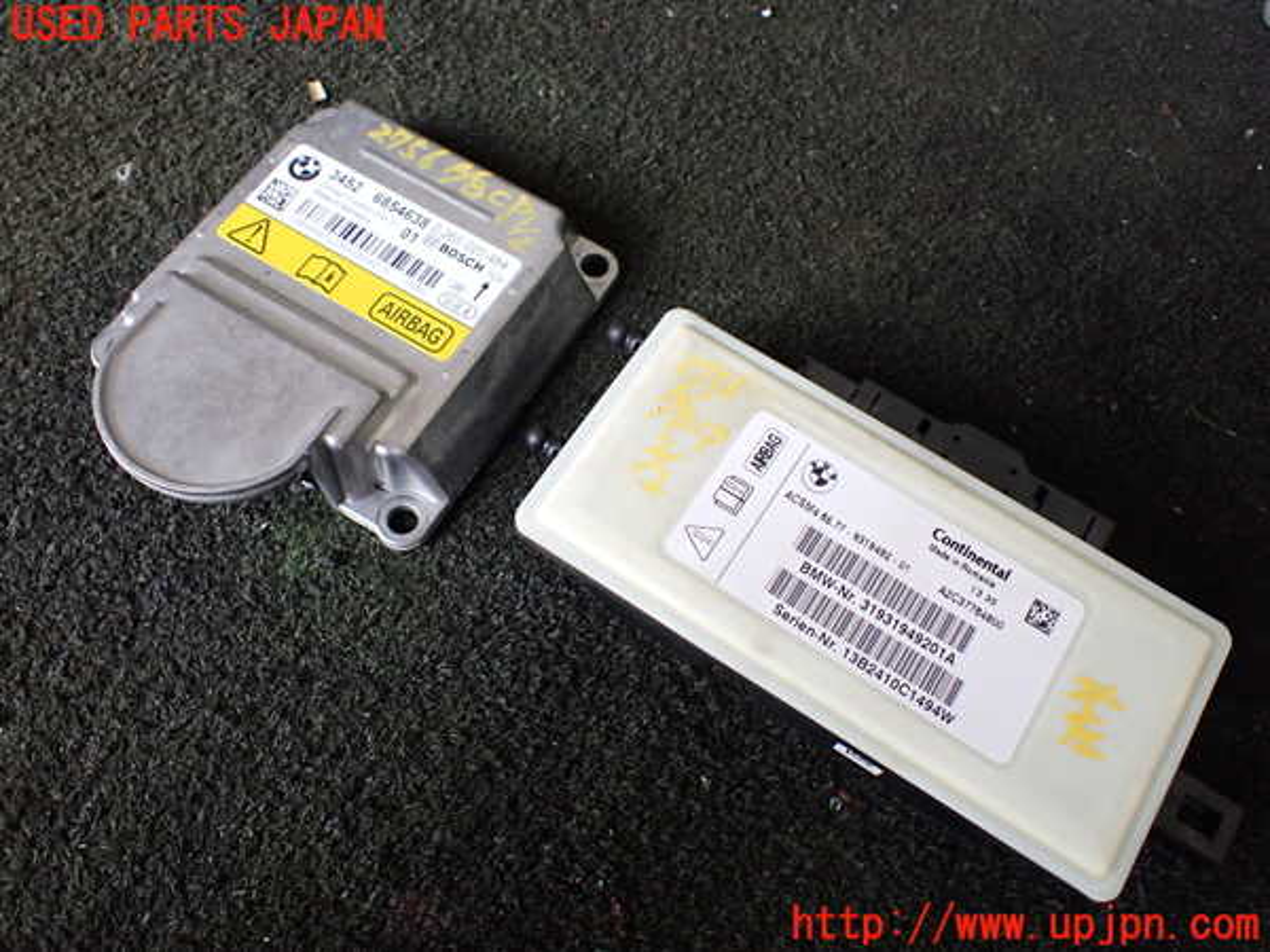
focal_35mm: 30
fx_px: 1101
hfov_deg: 60.0
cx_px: 635
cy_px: 476
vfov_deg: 46.8
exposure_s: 1/125
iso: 400
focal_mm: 5.4
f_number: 2.3
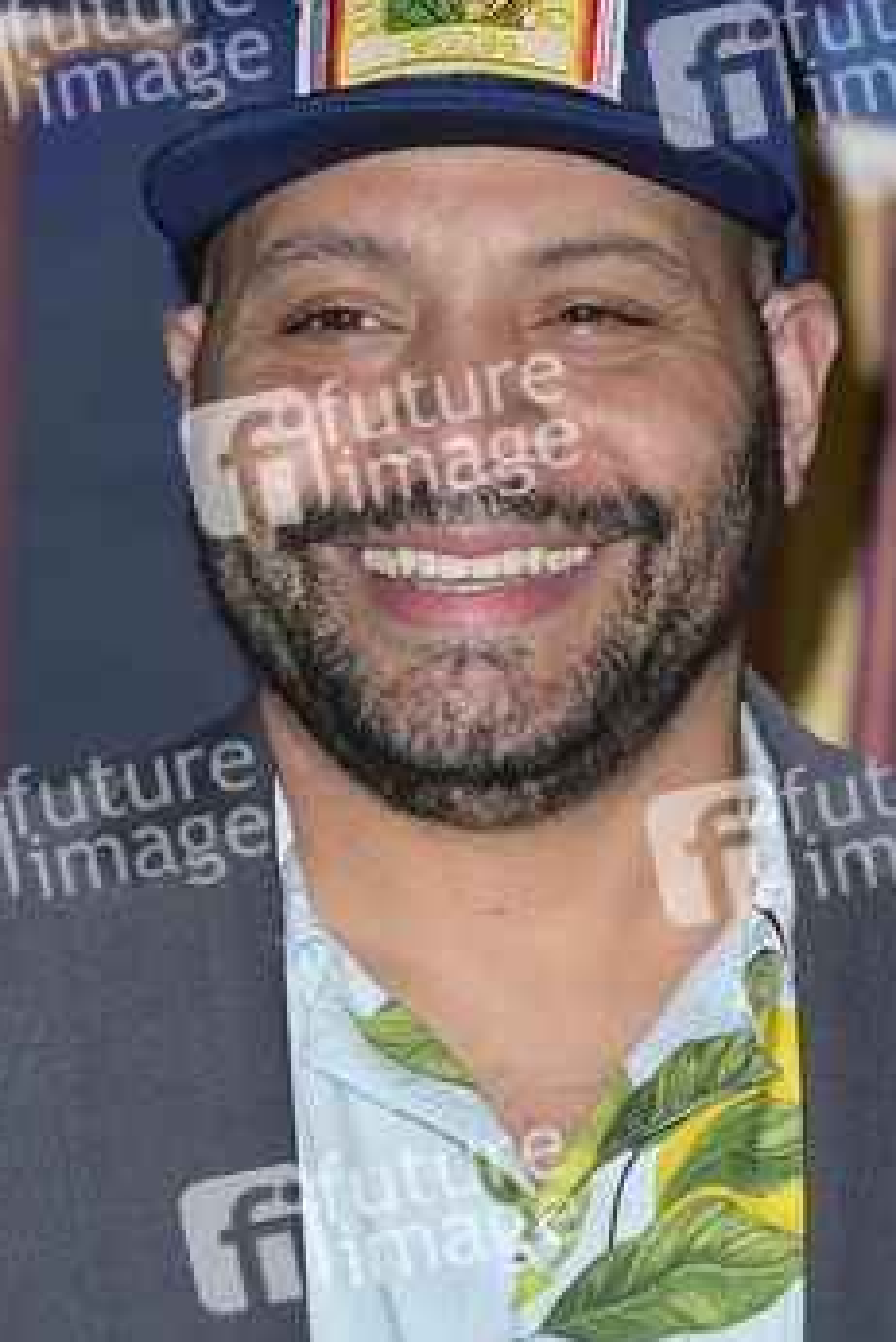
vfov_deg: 7.7
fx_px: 9920
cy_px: 640
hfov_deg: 5.2
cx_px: 495
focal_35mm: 266
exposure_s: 1/250
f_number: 6.3
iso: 320
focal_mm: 230
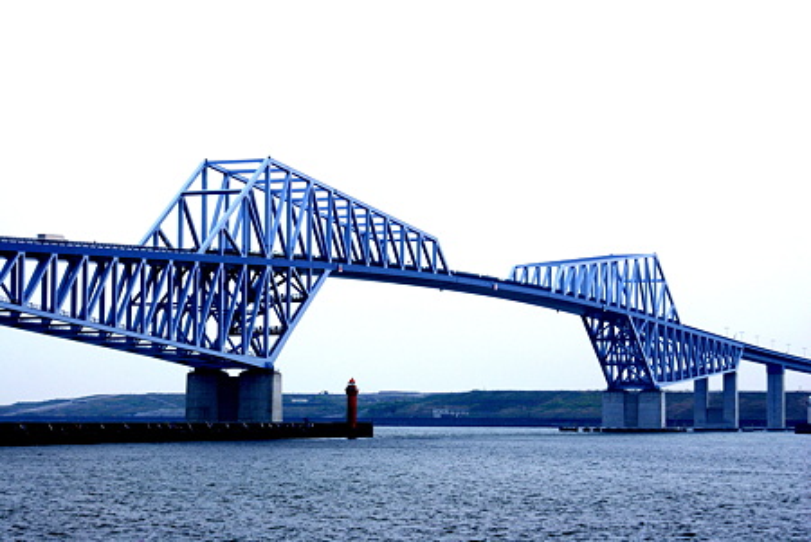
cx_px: 406
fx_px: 2029
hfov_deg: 22.6
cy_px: 271
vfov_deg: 15.2
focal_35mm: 90
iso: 100
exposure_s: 1/200
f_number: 8
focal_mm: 60
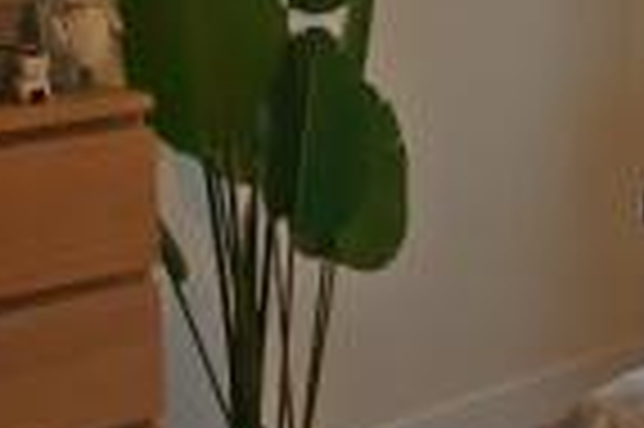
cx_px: 676
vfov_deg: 17.0
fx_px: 1429
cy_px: 124
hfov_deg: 24.0
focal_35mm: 80
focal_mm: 16
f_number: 2.4
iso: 100
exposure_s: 1/60
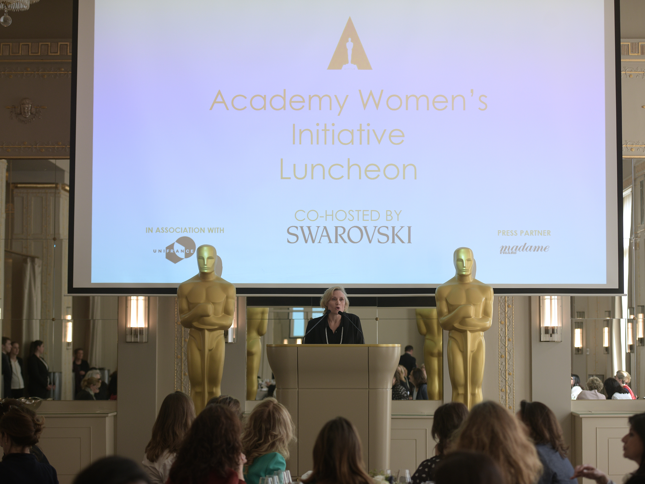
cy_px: 241
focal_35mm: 76
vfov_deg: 19.4
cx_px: 349
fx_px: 1416
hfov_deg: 25.7
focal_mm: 70
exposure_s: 1/250
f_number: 3.5
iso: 640
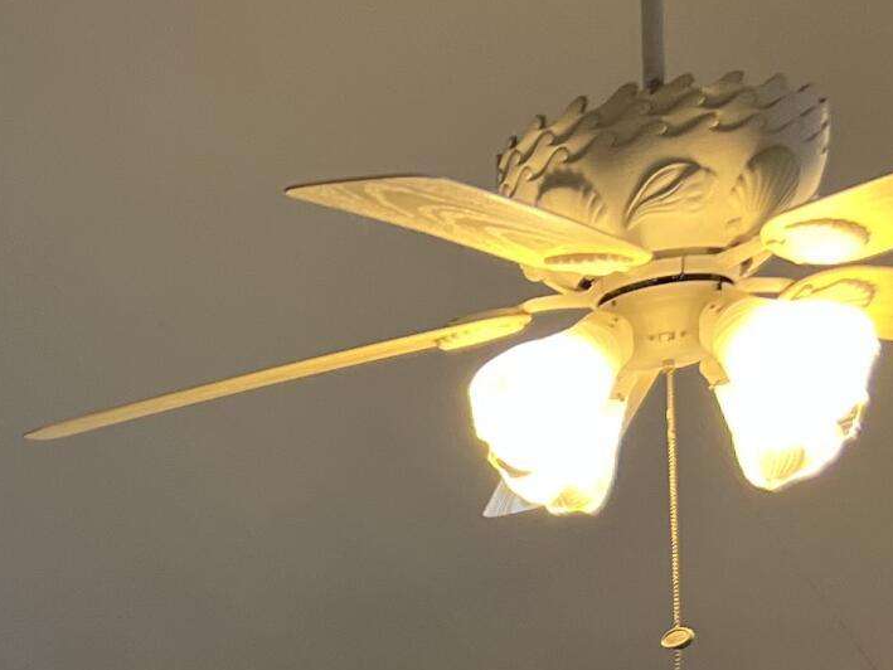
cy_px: 1249
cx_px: -293
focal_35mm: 110
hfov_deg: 16.8
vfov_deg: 12.2
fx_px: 2838
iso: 125
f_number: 1.5
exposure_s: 1/120
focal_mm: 5.7
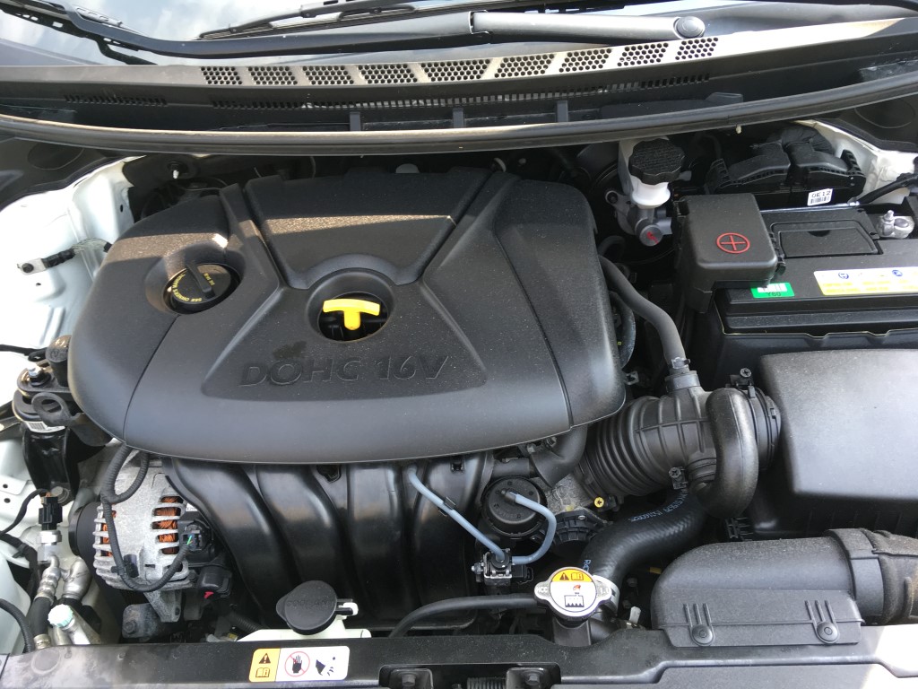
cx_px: 459
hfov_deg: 61.7
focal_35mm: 29
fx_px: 769
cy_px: 344
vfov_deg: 48.2
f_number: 2.2
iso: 40
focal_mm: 4.15
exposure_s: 1/120
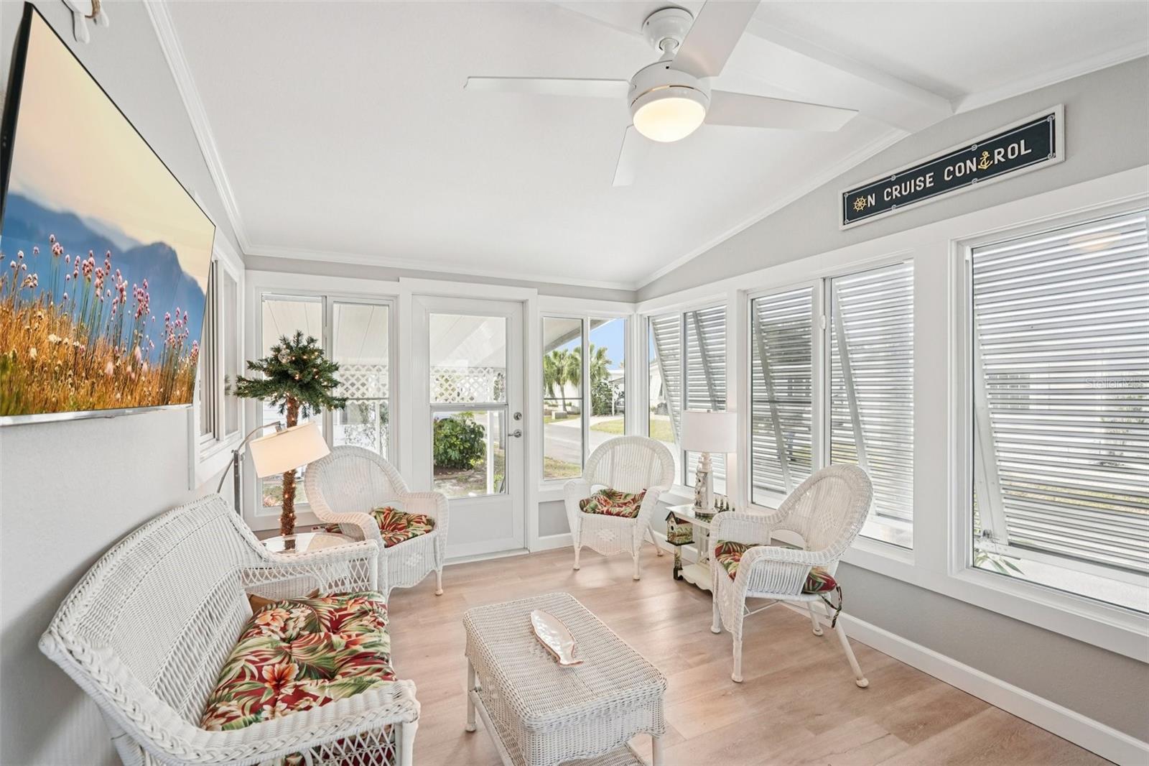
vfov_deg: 73.7
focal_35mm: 16
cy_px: 383
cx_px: 574
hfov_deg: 96.7
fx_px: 511
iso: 400
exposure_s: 1/100
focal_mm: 16
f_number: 8
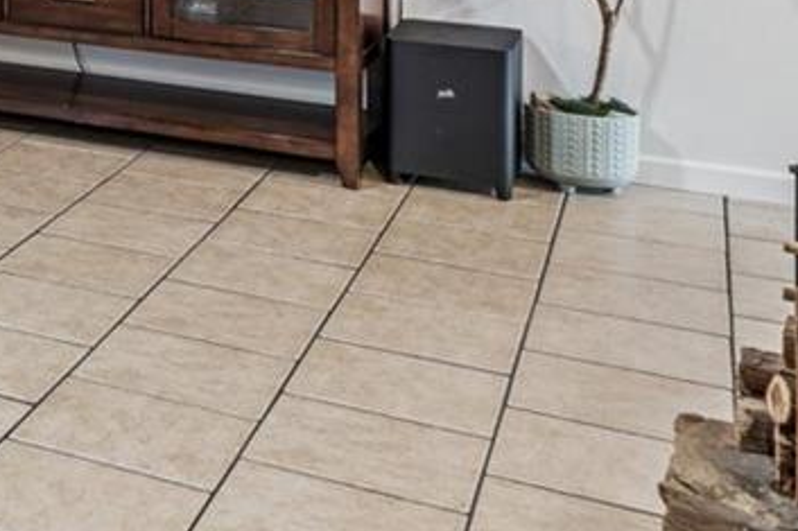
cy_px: -235
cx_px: -486
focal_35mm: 68
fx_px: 1507
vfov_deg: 18.1
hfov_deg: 22.6
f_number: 7.1
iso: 100
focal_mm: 10
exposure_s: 1/1.25
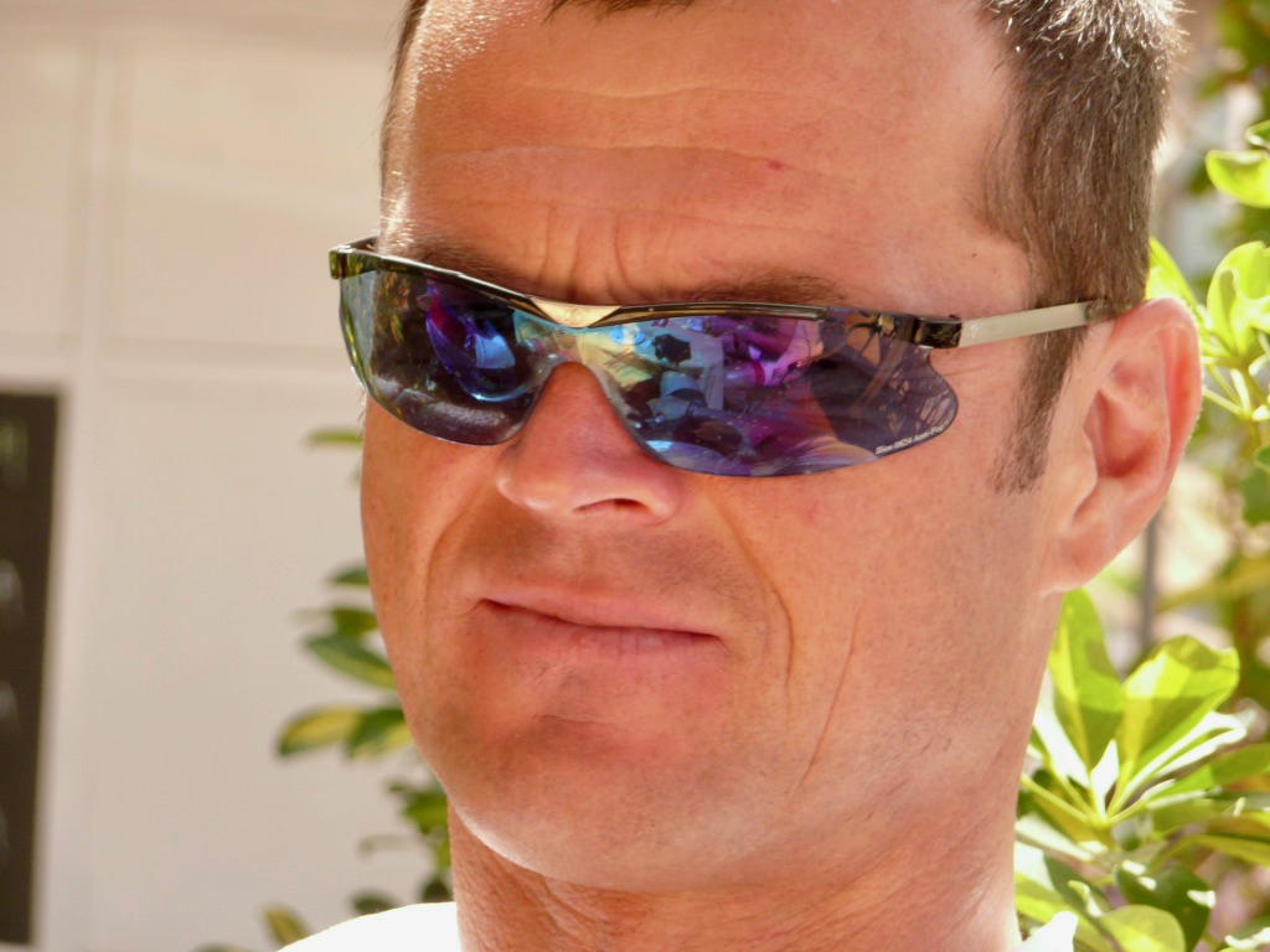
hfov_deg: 9.9
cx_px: 635
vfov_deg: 7.5
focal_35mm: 199
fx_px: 7301
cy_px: 476
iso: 125
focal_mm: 32.7
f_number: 4.8
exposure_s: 1/125
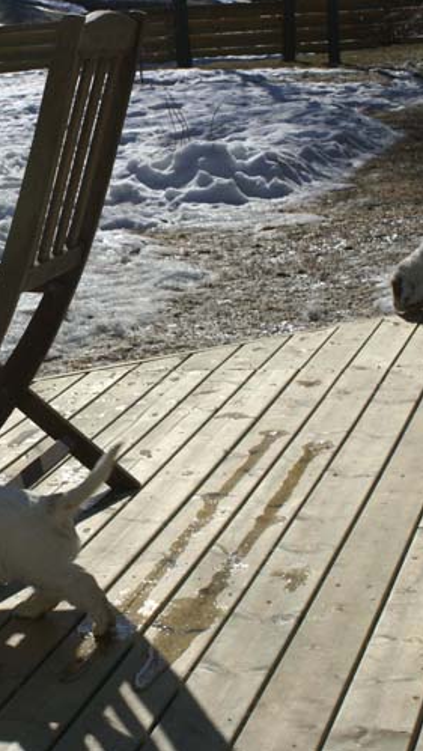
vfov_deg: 25.7
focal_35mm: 83
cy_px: 376
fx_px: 1649
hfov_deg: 14.4
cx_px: 6
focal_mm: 35
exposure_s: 1/200
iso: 100
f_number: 11
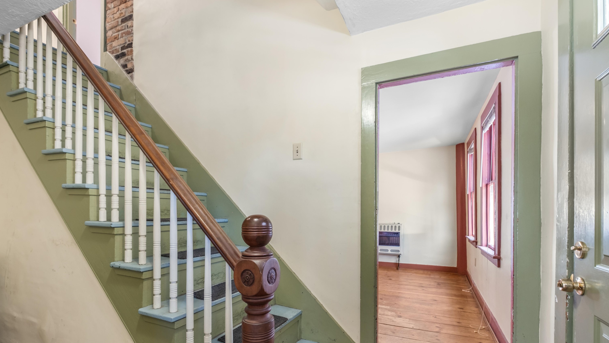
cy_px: 203
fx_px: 258
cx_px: 302
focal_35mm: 16
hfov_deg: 99.4
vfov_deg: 66.5
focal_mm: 10
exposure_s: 1/110
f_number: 4
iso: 400
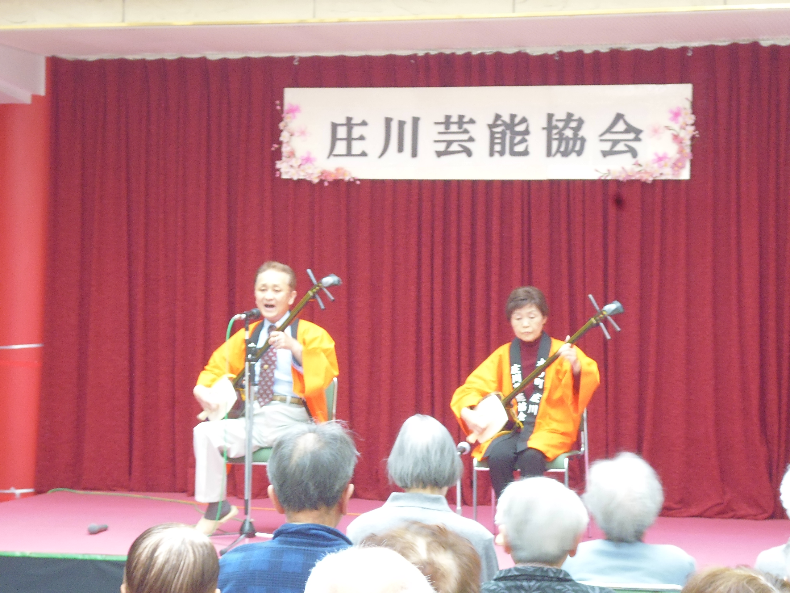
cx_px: 395
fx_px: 2282
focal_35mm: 100
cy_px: 296
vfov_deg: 14.8
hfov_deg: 19.6
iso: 400
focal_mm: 17.7
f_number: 6.1
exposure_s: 1/5
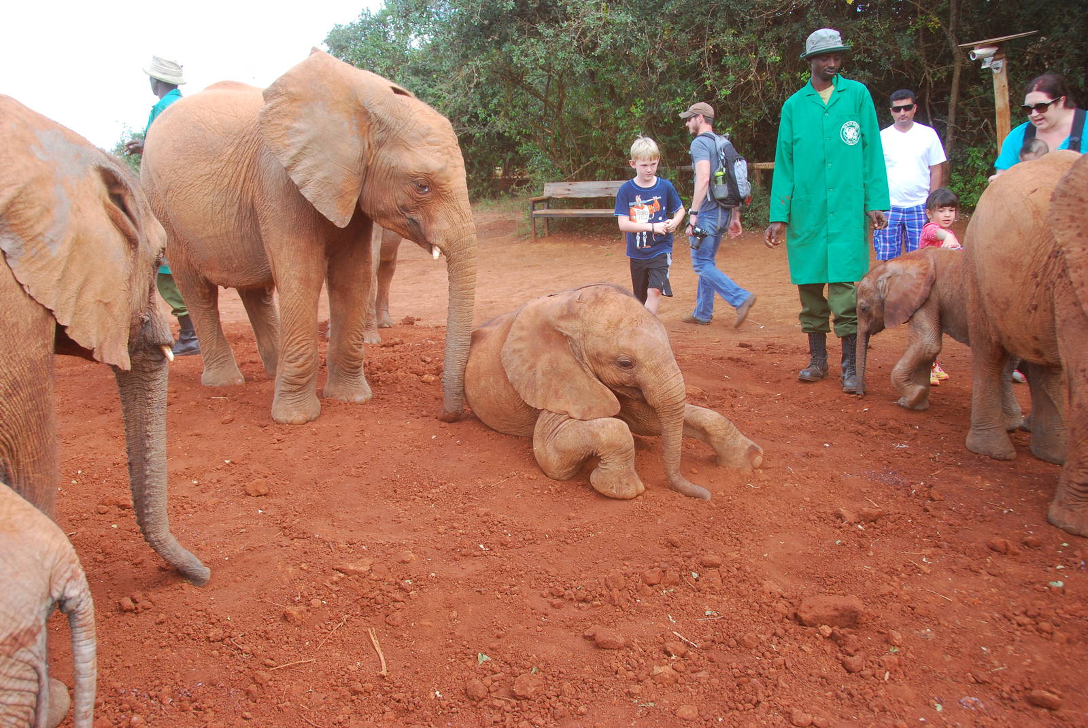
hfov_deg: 57.2
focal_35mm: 33
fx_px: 999
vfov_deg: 40.1
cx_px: 544
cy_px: 364
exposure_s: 1/100
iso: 200
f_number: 6.3
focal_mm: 22
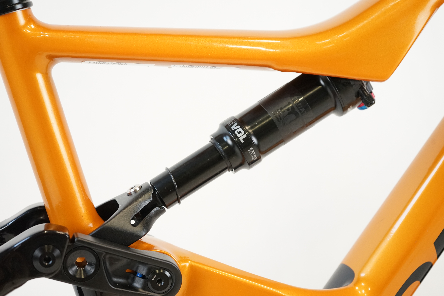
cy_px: 148
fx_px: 765
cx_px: 222
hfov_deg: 32.4
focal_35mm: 62
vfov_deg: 21.9
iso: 2500
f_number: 5.6
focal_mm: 62
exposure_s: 1/200
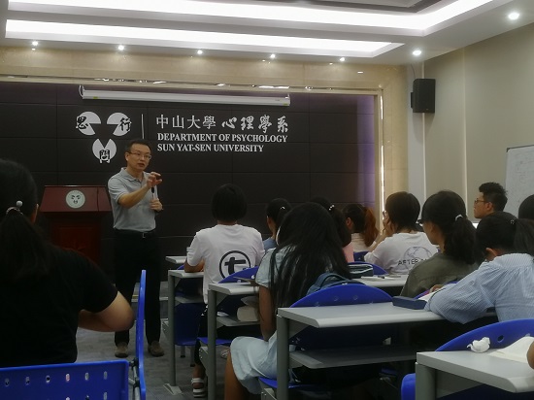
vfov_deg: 30.2
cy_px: 200
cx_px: 267
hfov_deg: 39.7
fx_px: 740
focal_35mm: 48
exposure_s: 1/33.3
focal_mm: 3.95
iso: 160
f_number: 2.2
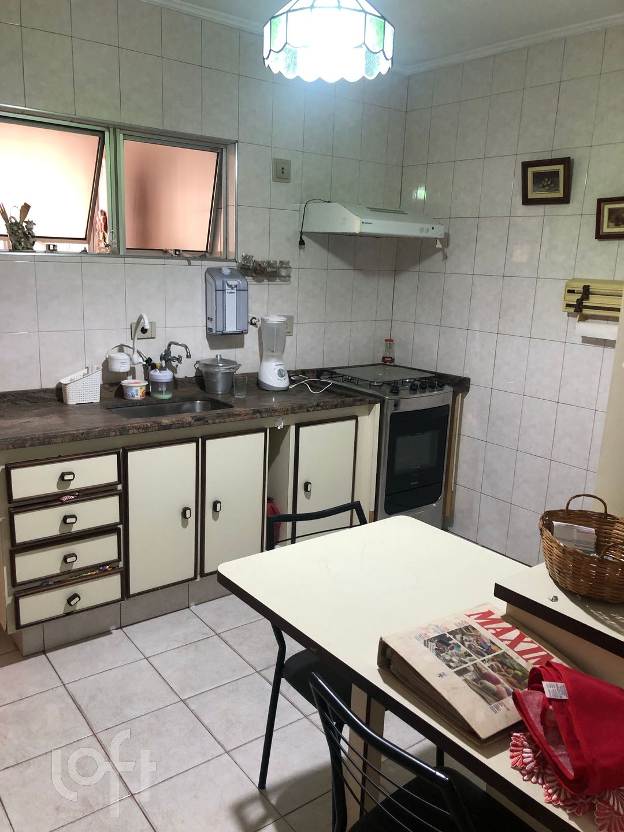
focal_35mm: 28
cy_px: 416
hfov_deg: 49.7
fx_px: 673
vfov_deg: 63.4
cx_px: 312
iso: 50
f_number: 1.8
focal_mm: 4
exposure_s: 1/15
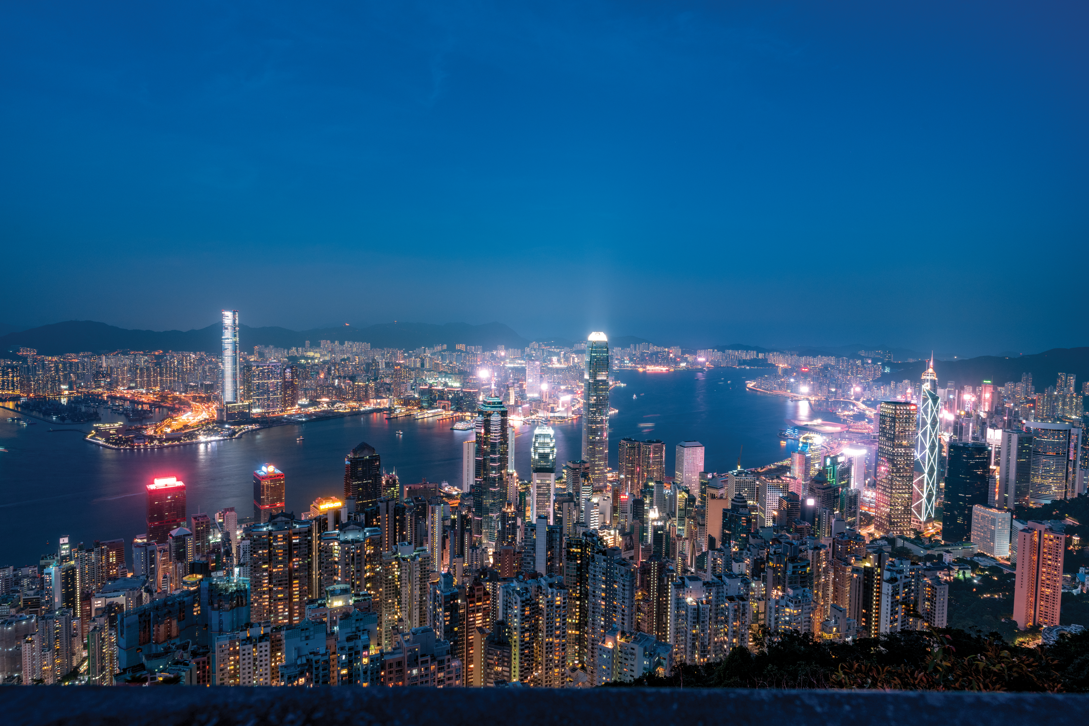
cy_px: 363
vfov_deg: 61.9
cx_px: 544
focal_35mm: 20
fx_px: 605
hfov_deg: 84.0
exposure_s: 15
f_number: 10
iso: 160
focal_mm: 20
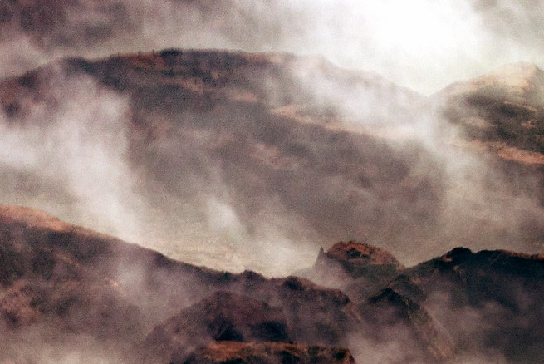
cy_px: 660
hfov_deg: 2.3
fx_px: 13294
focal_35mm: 879
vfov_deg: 1.6
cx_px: 12
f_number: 11
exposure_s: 1/320
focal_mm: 240
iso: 100
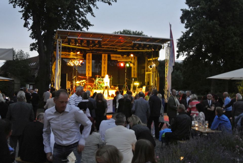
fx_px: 284
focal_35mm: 42
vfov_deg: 32.0
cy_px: 82
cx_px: 122
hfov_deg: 46.3
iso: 1400
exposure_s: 1/15
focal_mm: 15.7
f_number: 4.2
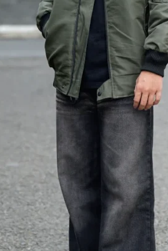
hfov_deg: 10.8
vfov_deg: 16.1
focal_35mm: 127
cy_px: 75
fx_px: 888
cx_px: 117
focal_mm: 50
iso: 50
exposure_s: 1/250
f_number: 2.2
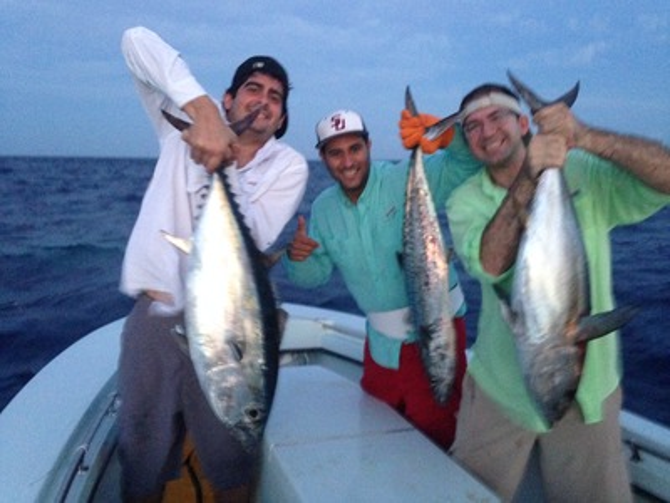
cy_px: 252
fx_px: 639
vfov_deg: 42.9
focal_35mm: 33
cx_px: 335
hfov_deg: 55.4
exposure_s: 1/15
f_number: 2.4
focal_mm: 4.12
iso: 500
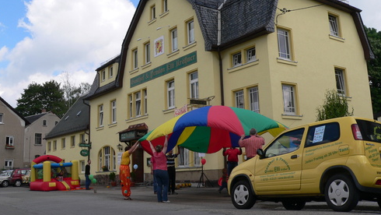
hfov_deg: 50.5
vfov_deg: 29.6
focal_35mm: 40
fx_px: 404
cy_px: 83
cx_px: 189
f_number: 4.6
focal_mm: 6
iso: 80
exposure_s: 1/500
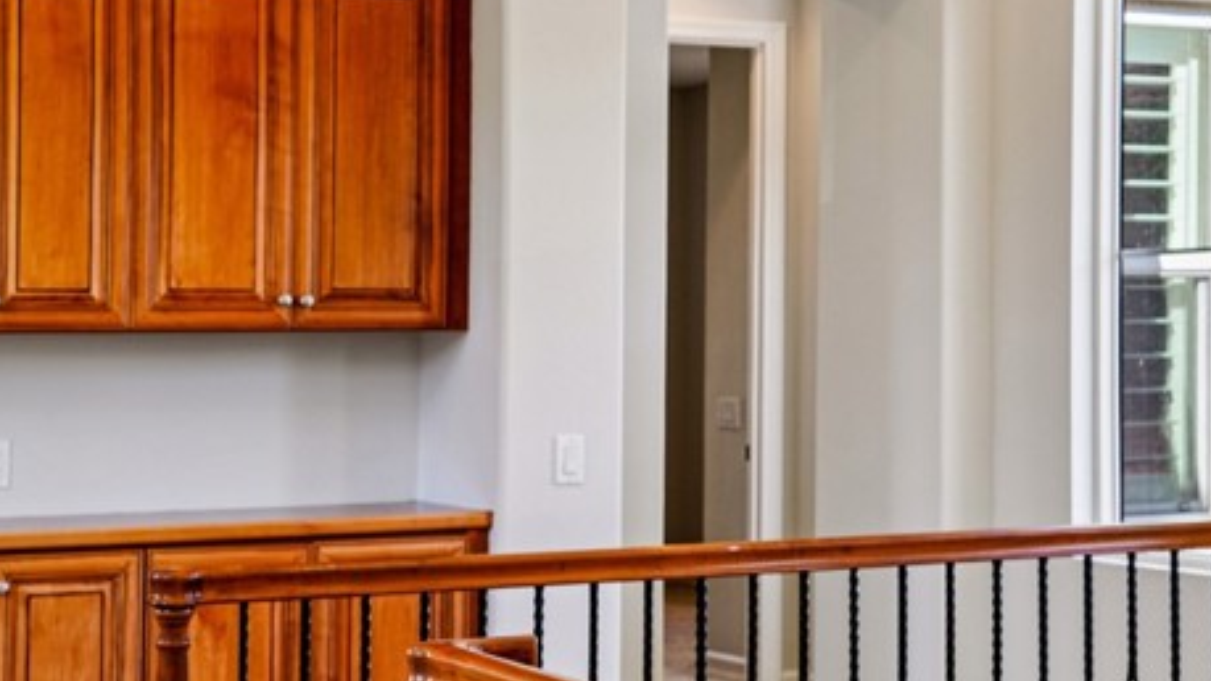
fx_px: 2344
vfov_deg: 16.5
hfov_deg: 29.0
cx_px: 628
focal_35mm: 73
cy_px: 404
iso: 400
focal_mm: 50
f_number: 8
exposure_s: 1/100
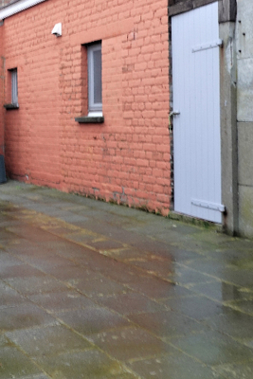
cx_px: 24
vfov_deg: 36.2
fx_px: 569
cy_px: 103
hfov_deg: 24.3
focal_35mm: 54
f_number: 5
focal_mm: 9
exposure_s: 1/30
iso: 200
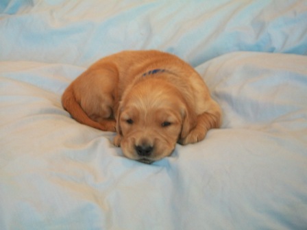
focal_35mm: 96
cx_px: 154
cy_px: 115
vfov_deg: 15.4
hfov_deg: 20.4
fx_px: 851
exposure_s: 1/8
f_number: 5.2
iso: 163
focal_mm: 17.1
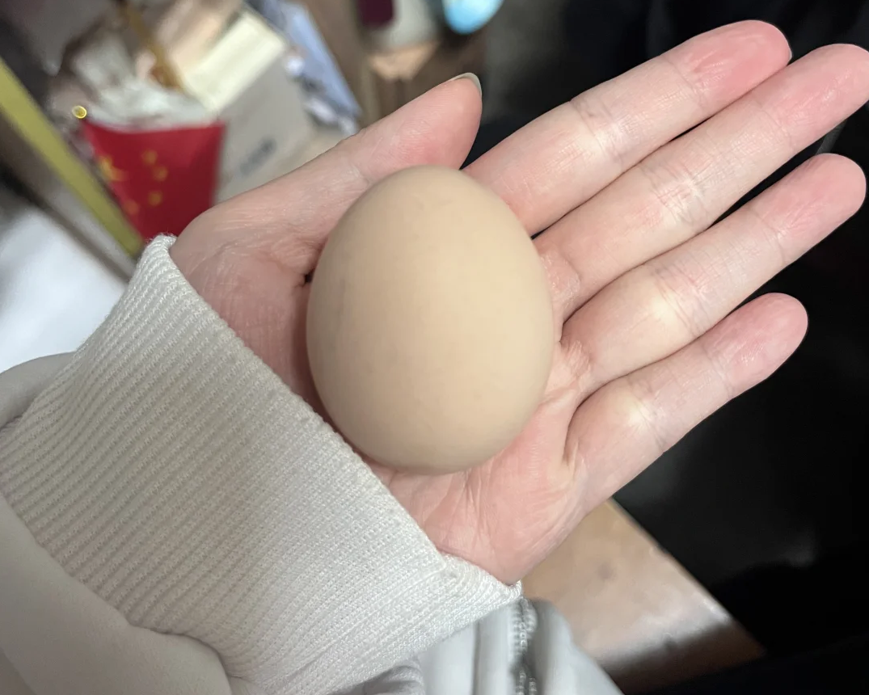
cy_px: 250
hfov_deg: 52.8
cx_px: 435
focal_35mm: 34
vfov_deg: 42.9
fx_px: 874
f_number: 1.6
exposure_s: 1/50
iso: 400
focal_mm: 5.1
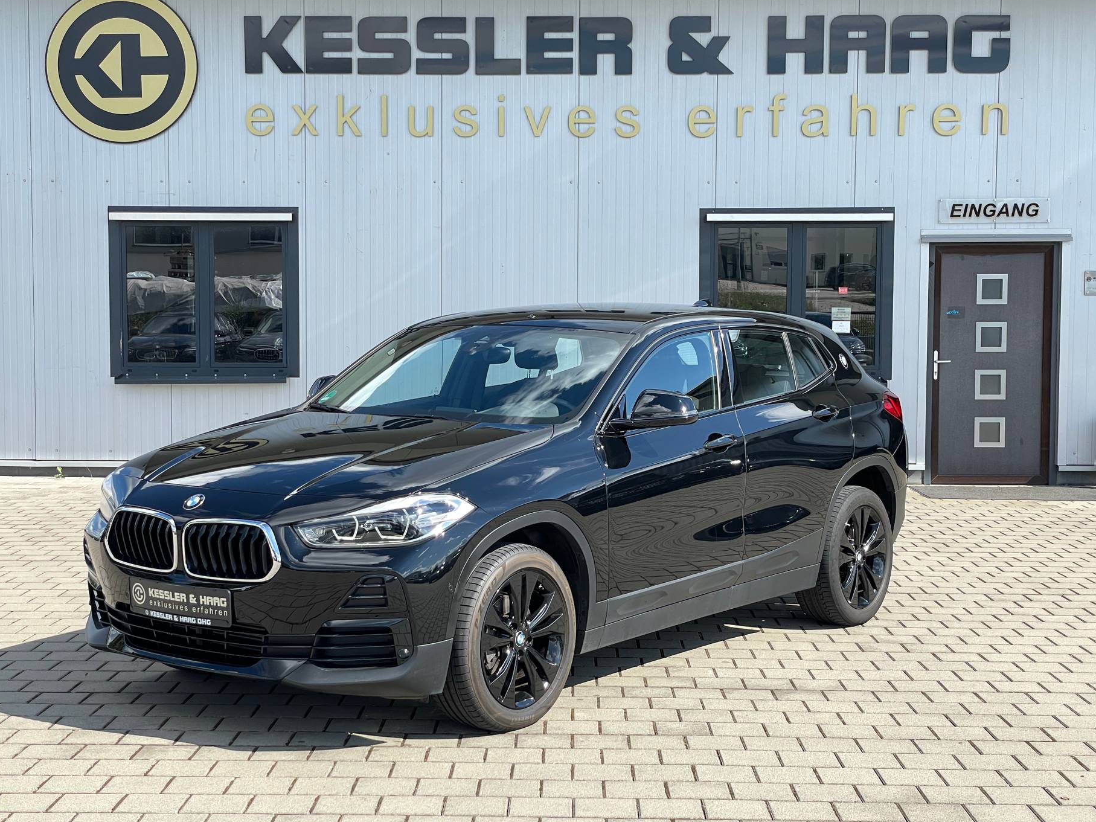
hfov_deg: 34.9
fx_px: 1741
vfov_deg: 26.6
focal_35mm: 55
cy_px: 417
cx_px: 529
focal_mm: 6
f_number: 2
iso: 25
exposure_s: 1/1043
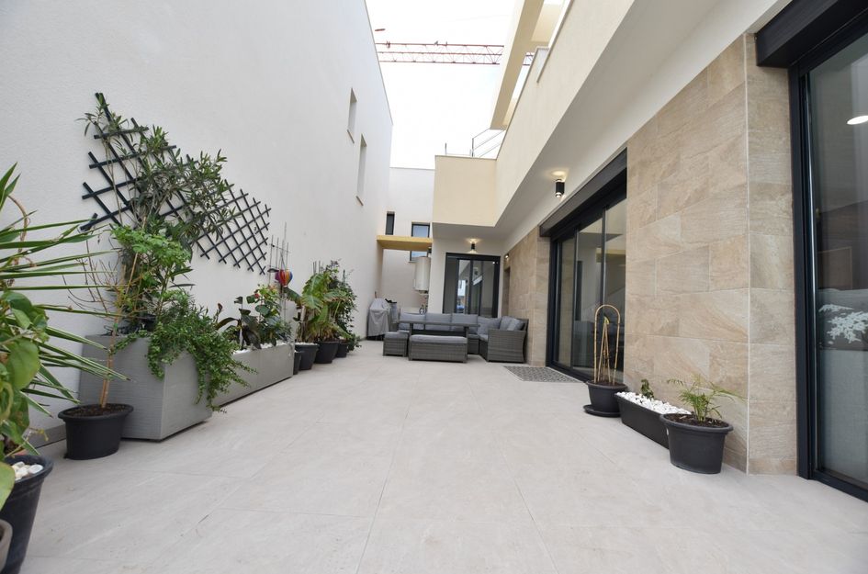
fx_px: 361
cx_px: 434
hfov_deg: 100.5
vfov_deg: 77.0
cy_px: 287
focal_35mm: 15
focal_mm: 10
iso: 200
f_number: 5
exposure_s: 1/320
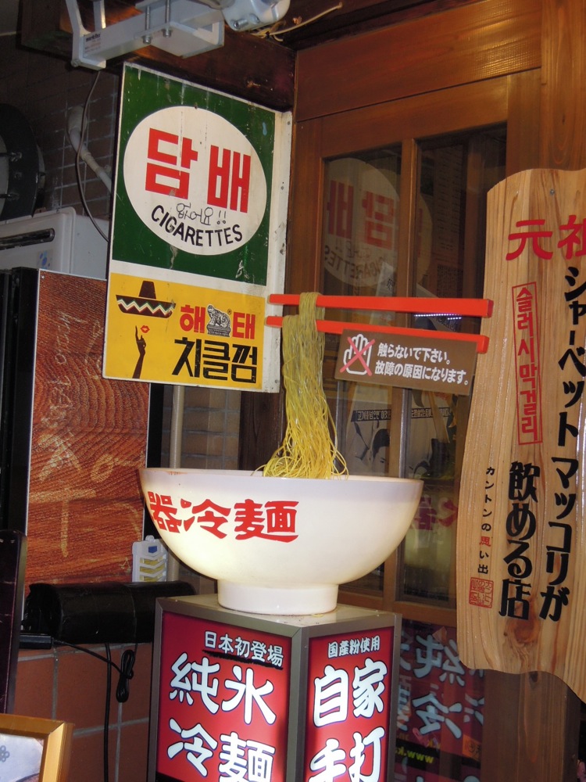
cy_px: 391
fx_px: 1129
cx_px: 293
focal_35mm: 50
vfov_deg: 38.2
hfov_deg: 29.1
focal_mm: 9
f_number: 3.7
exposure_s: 1/50
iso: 250
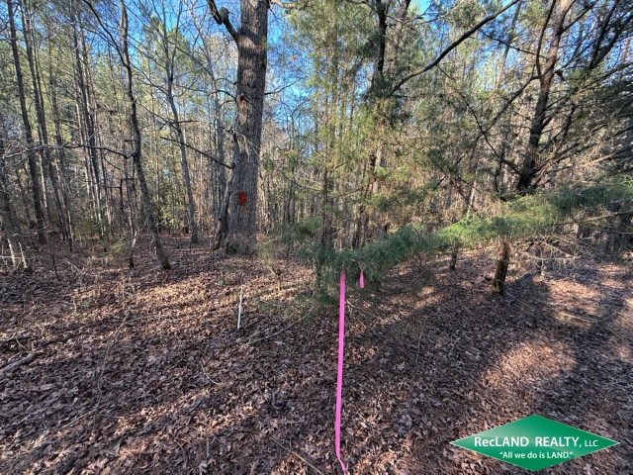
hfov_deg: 102.1
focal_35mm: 14
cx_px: 316
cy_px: 238
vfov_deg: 85.7
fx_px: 256
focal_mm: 2.22
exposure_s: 1/99
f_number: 2.2
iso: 100
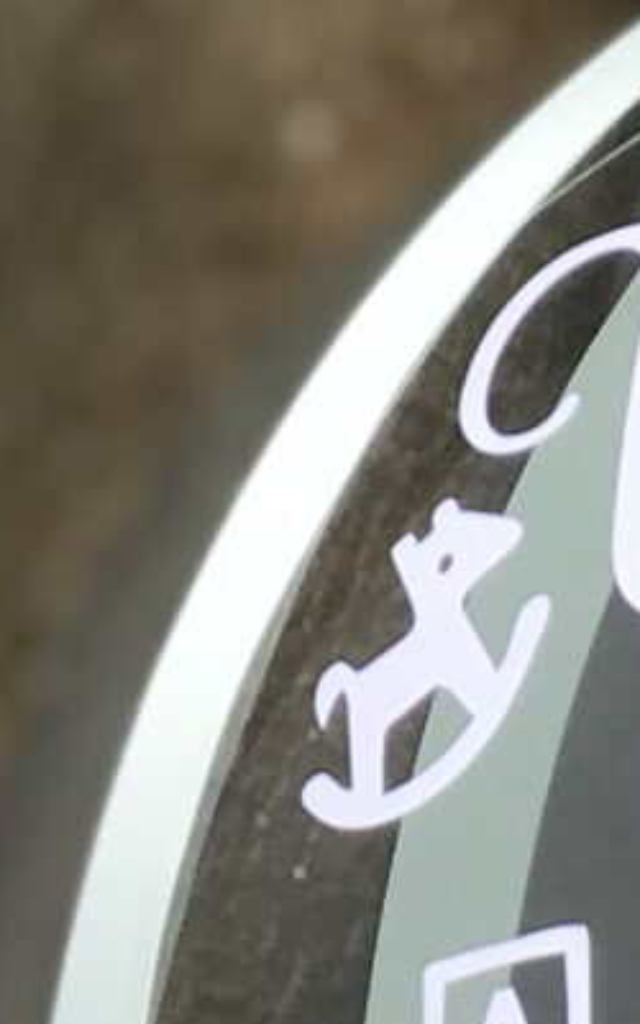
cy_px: 2353
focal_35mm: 387
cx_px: 1326
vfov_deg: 5.3
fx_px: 10800
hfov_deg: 3.4
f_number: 2.8
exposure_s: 1/162
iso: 20
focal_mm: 6.6
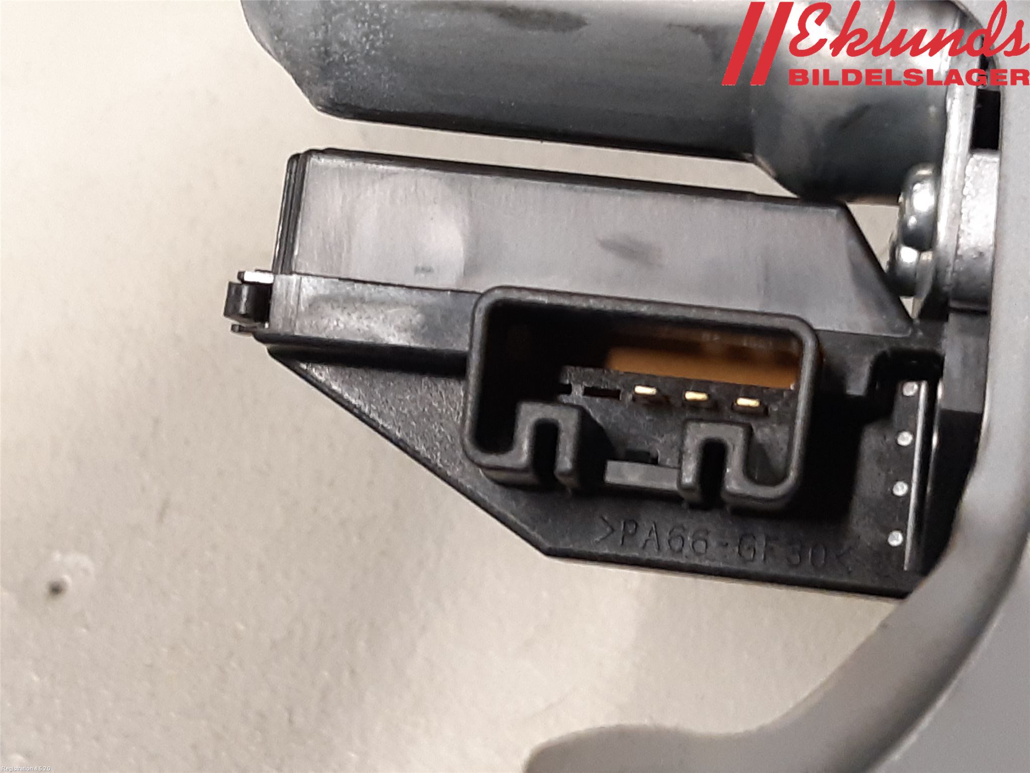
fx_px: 774
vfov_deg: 53.1
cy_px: 386
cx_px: 515
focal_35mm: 26
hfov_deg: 67.3
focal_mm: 3.93
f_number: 1.7
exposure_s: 1/33
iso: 250
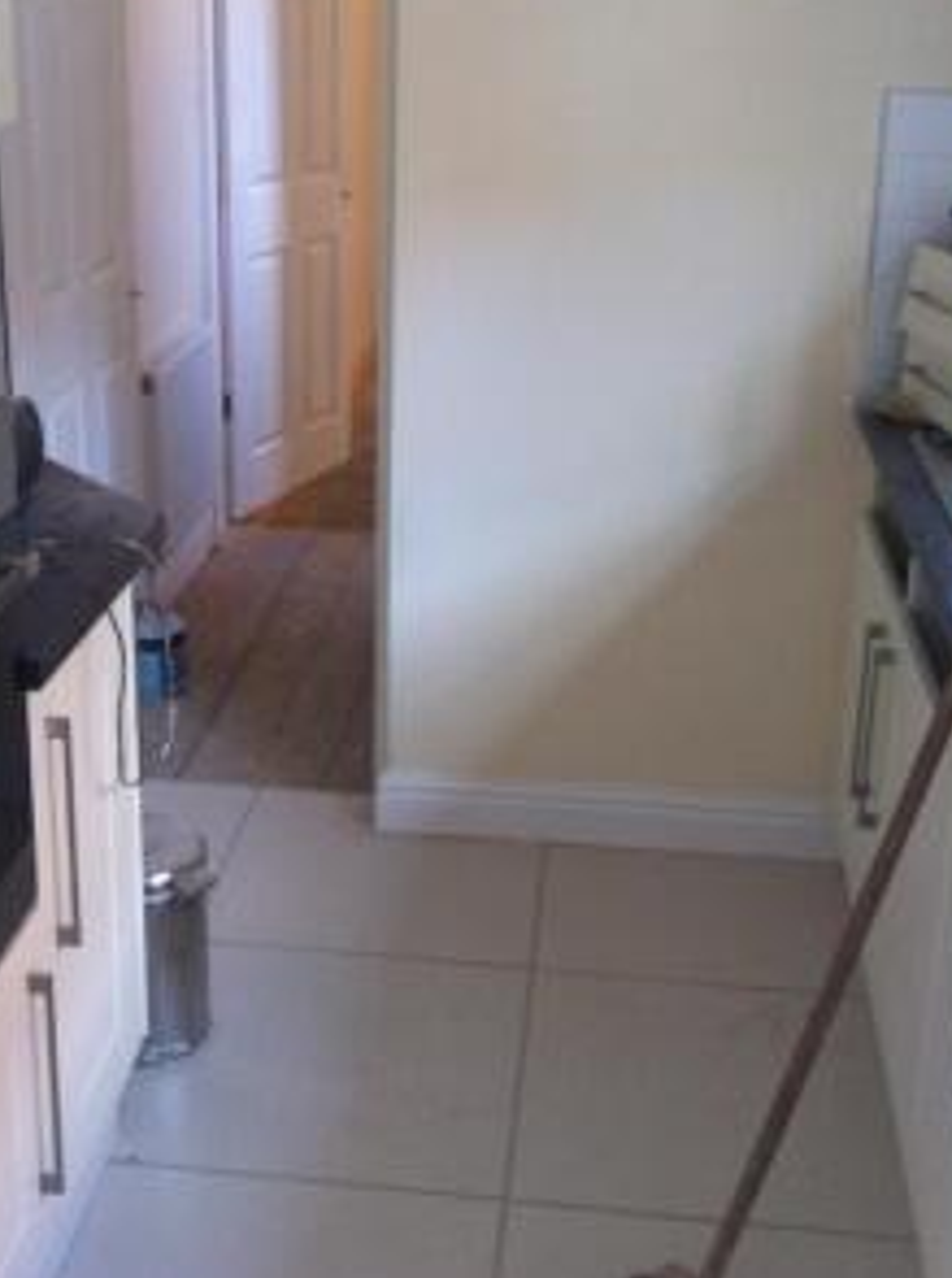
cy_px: 546
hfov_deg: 27.9
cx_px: 400
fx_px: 1915
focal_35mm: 52
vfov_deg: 36.8
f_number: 2.8
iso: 100
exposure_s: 1/15
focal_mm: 3.85
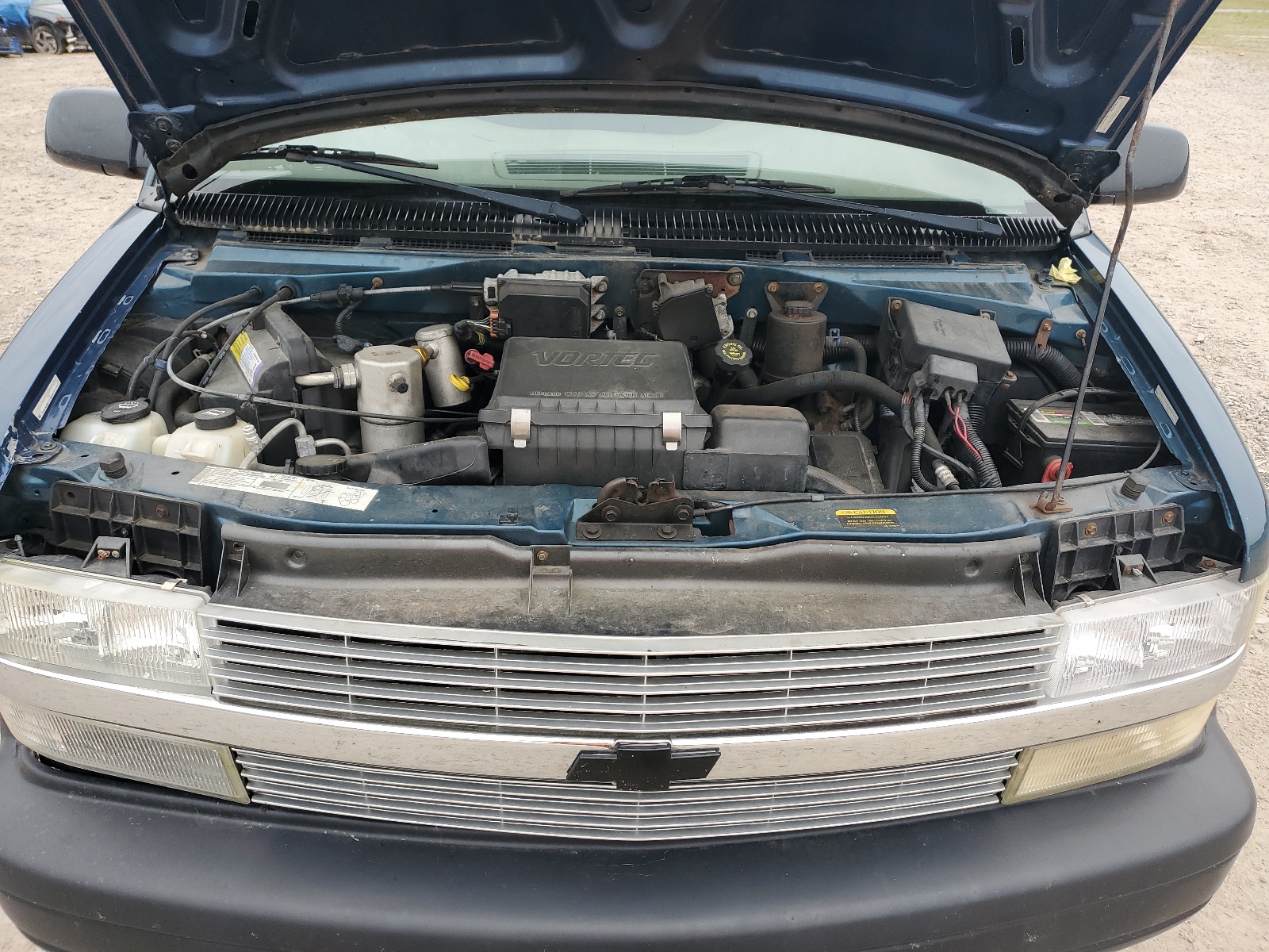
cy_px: 476
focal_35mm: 26
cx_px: 634
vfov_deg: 53.1
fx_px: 953
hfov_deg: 67.3
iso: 50
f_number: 1.5
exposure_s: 1/345
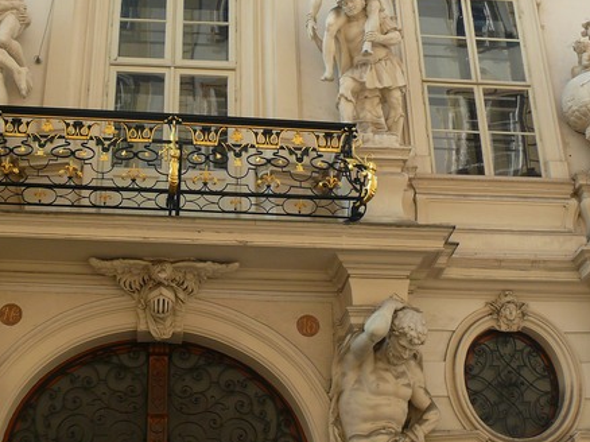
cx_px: 247
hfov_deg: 32.1
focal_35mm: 60
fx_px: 1022
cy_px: 172
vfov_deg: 24.3
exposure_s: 1/125
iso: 100
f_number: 3.6
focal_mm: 7.4
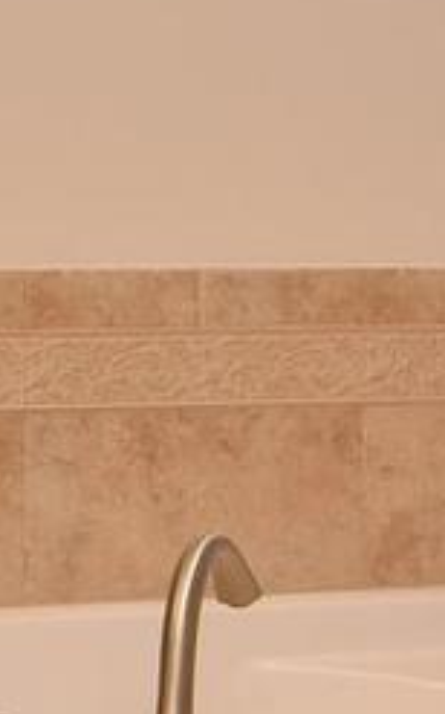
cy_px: 191
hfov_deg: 11.8
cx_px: -188
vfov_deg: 19.4
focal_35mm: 107
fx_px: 2080
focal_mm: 12
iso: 800
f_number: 8
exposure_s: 1/100
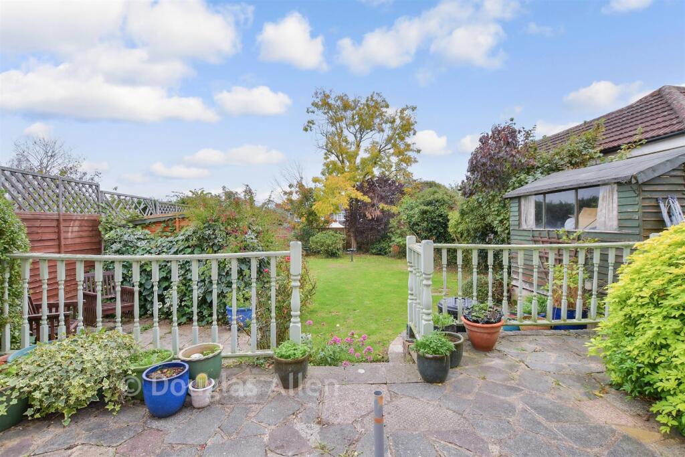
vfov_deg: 77.3
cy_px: 228
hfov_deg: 100.4
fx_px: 285
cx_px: 342
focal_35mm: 15
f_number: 8
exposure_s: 1/40
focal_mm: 10
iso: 125
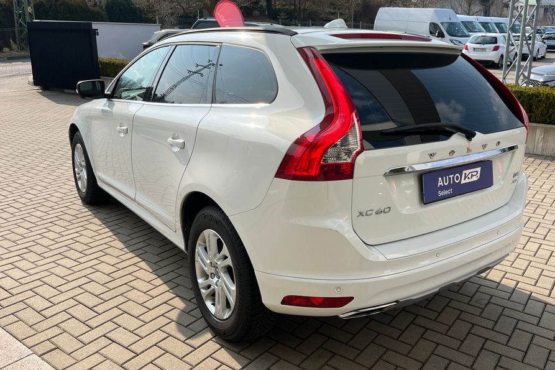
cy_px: 159
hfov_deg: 60.1
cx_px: 309
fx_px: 478
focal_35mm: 31
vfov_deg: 42.2
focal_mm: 5.1
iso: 50
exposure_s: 1/2899
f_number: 1.6
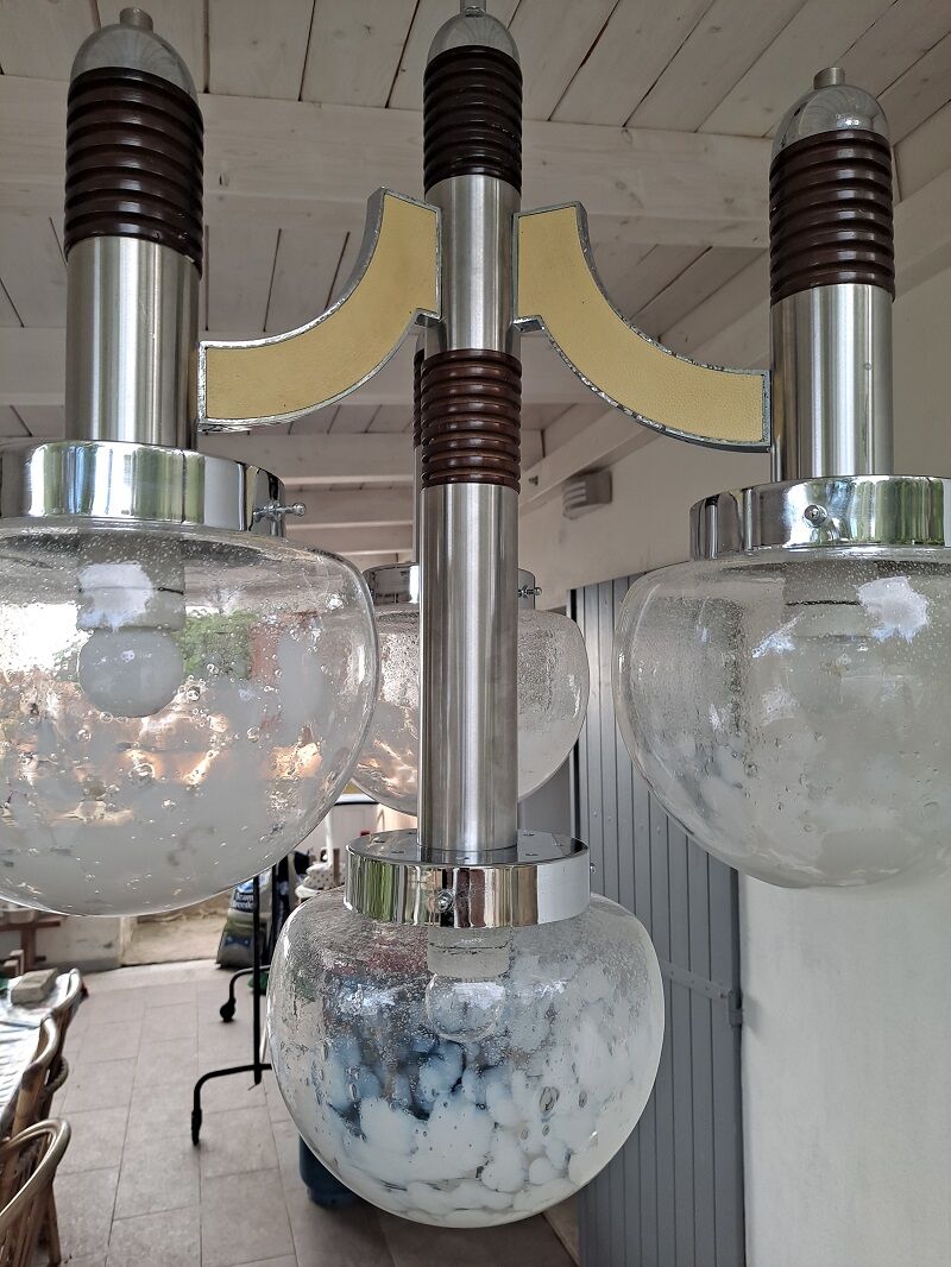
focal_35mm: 25
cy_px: 634
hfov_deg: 54.9
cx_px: 476
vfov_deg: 69.4
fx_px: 915
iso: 50
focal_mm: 4.6
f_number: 2
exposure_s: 1/100
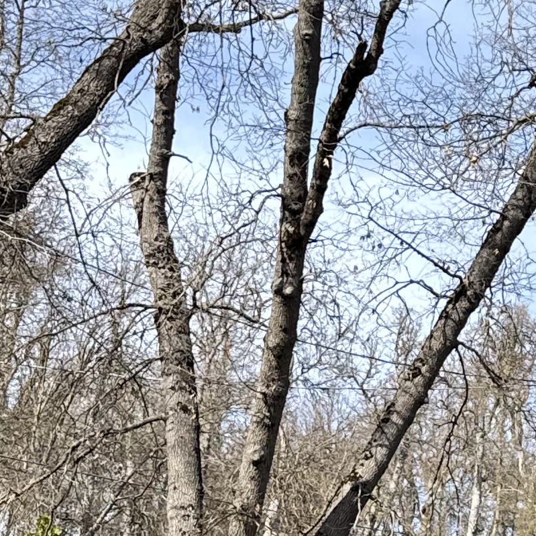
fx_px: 1874
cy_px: 221
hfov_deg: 15.0
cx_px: 818
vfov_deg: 16.3
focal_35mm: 107
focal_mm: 6.76
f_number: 1.78
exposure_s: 1/1151
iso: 80
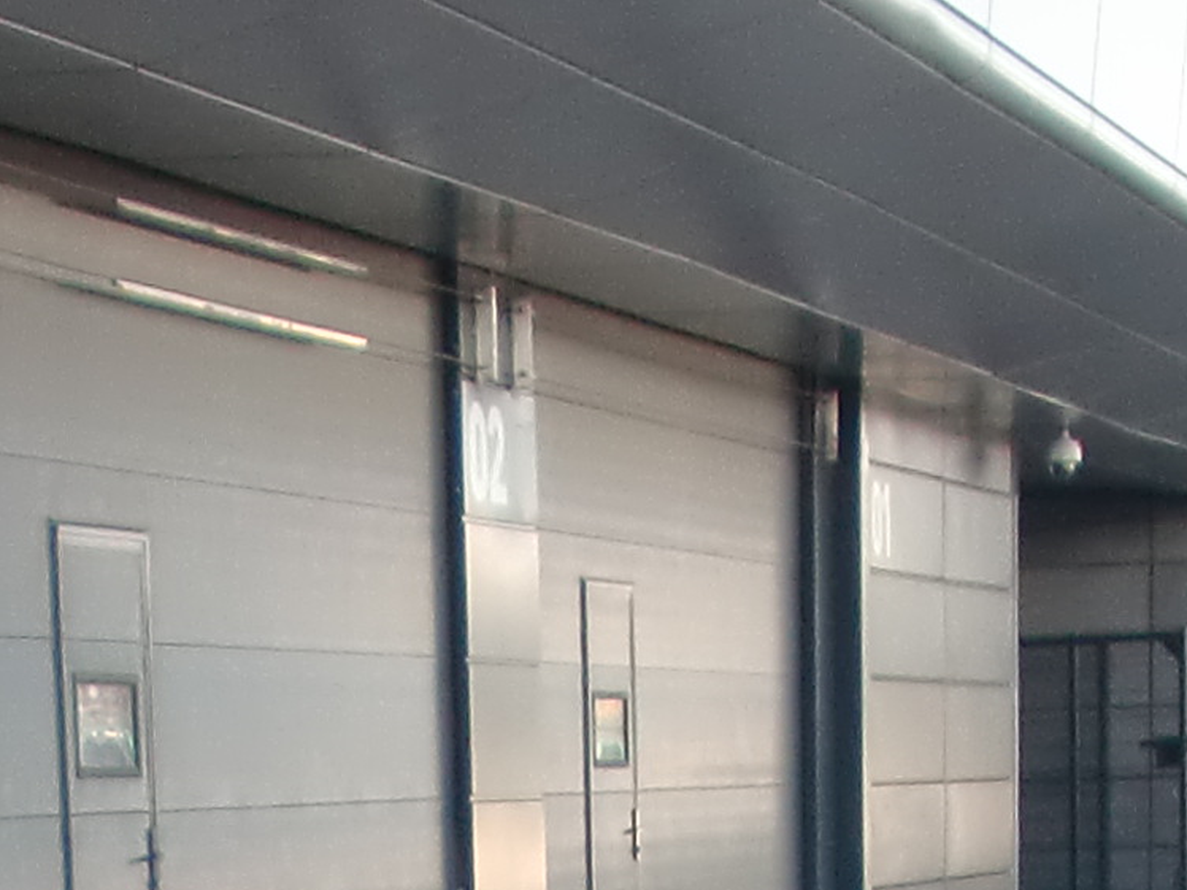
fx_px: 4766
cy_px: 2291
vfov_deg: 9.3
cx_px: 49
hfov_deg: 14.0
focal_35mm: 139
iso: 64
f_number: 2.6
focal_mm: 4.65
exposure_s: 1/250
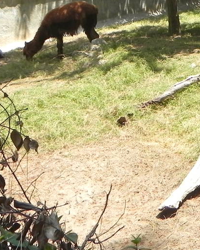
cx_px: 290
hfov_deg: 16.1
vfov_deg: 20.7
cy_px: -28
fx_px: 651
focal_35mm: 88
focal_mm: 5.2
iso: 160
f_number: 5.6
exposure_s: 1/270
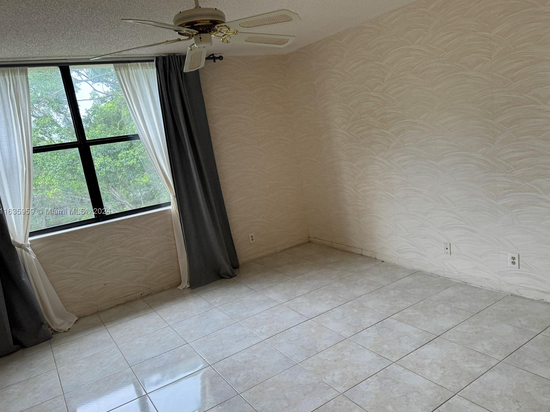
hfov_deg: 67.3
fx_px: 413
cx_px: 290
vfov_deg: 53.1
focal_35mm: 26
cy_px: 212
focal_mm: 6.76
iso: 100
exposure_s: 1/120
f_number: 1.78
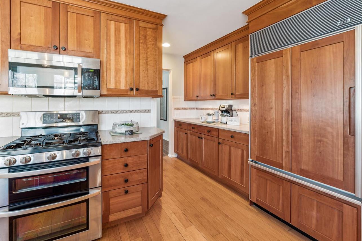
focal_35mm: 15
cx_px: 162
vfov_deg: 77.1
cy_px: 108
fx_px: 151
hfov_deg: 100.0
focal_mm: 12
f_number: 8
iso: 250
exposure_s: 1/5
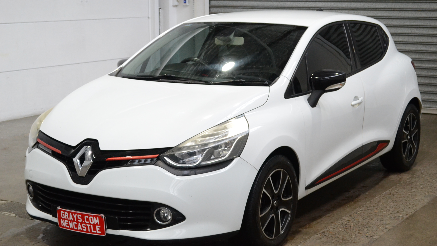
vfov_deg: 19.1
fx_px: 730
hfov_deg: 33.3
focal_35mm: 63
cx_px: 219
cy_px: 132
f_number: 5.3
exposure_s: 1/200
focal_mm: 40
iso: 1600
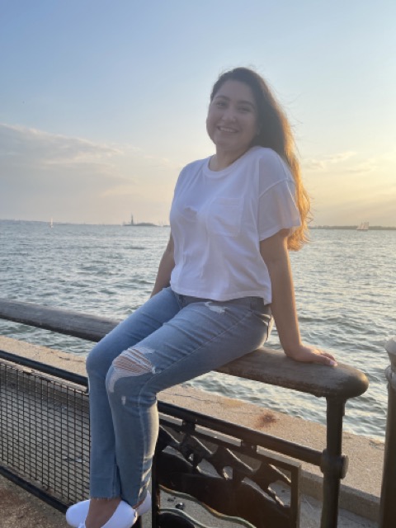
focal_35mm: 26
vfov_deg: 67.3
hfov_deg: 53.1
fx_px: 397
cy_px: 264
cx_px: 198
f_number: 1.6
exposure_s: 1/1912
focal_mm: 5.1
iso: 32
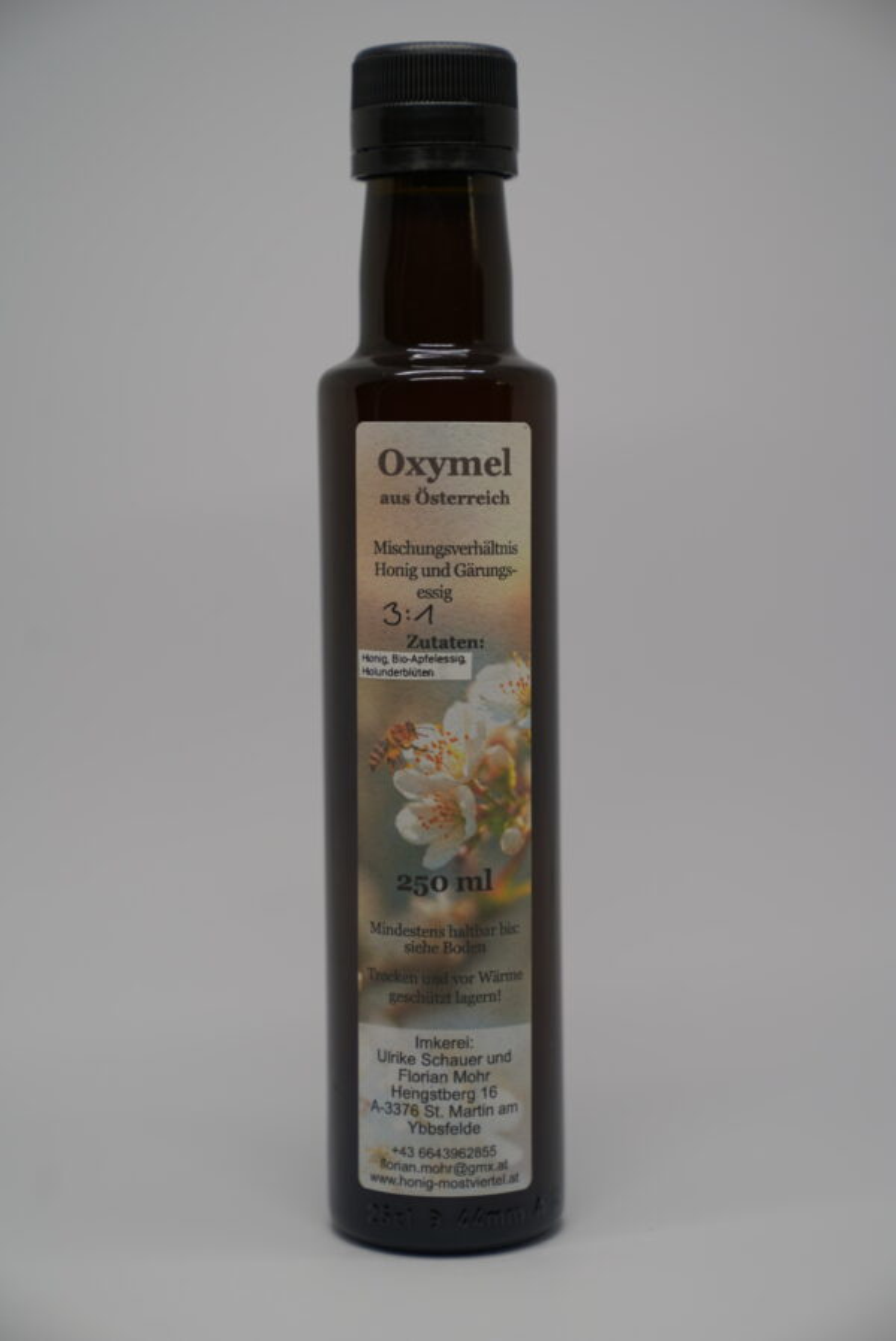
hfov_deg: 19.5
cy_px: 670
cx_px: 448
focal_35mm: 70
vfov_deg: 28.8
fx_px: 2609
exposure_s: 1/100
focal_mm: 70
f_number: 4
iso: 100
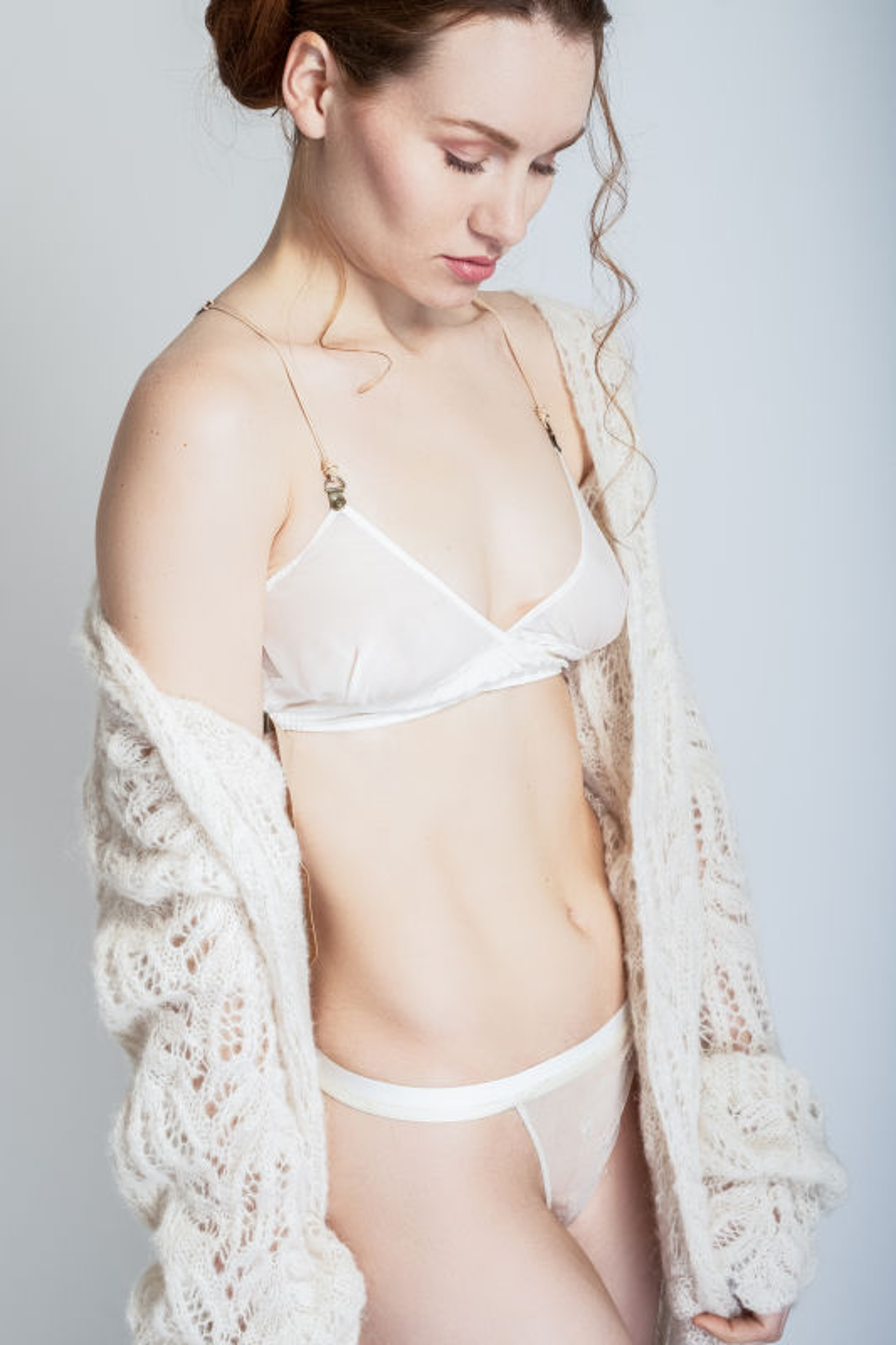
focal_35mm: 75
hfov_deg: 18.2
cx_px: 448
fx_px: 2801
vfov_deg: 27.0
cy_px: 672
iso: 200
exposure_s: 1/250
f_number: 11
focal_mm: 50
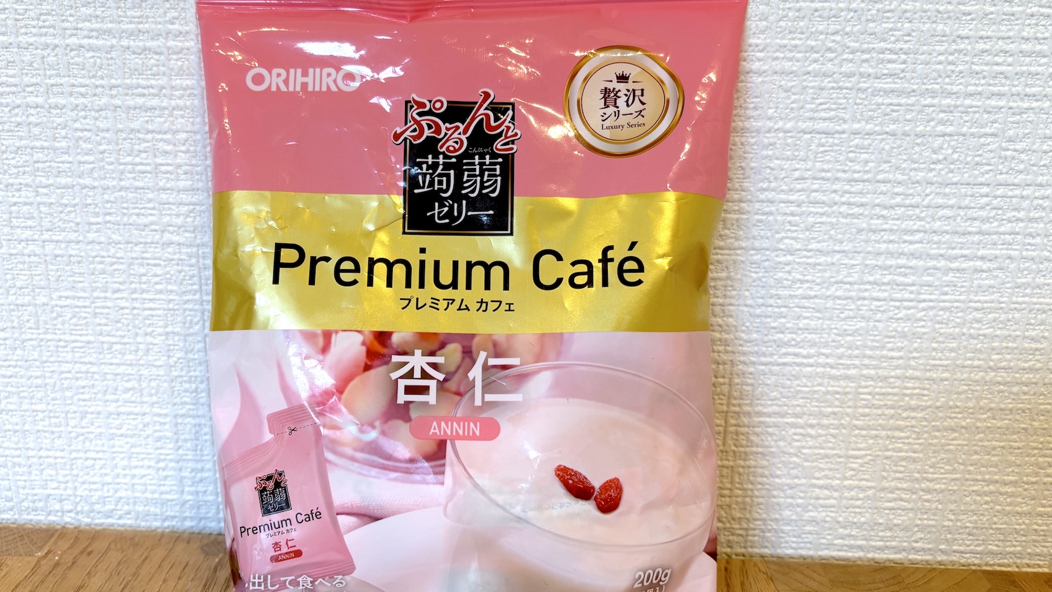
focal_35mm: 33
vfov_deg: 35.6
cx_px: 476
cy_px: 296
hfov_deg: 59.4
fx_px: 921
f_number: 1.6
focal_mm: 5.96
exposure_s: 1/121
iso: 100
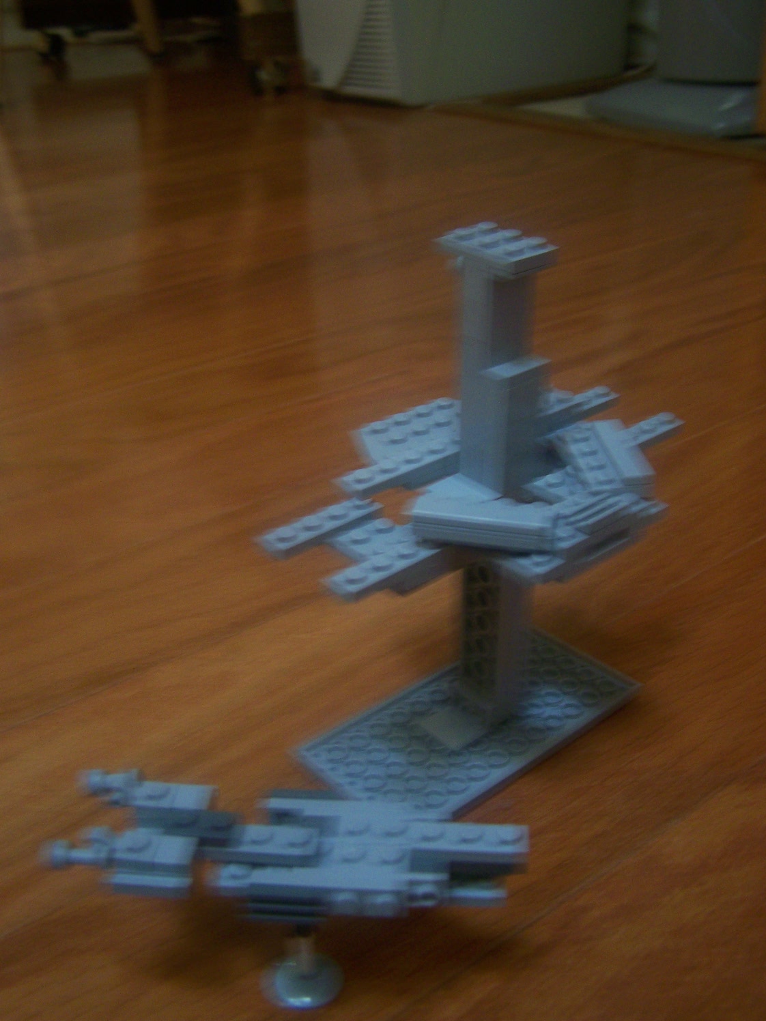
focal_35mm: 38
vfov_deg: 49.0
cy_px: 510
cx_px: 383
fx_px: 1121
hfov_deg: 37.7
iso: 160
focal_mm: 6.3
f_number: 2.8
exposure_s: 1/8
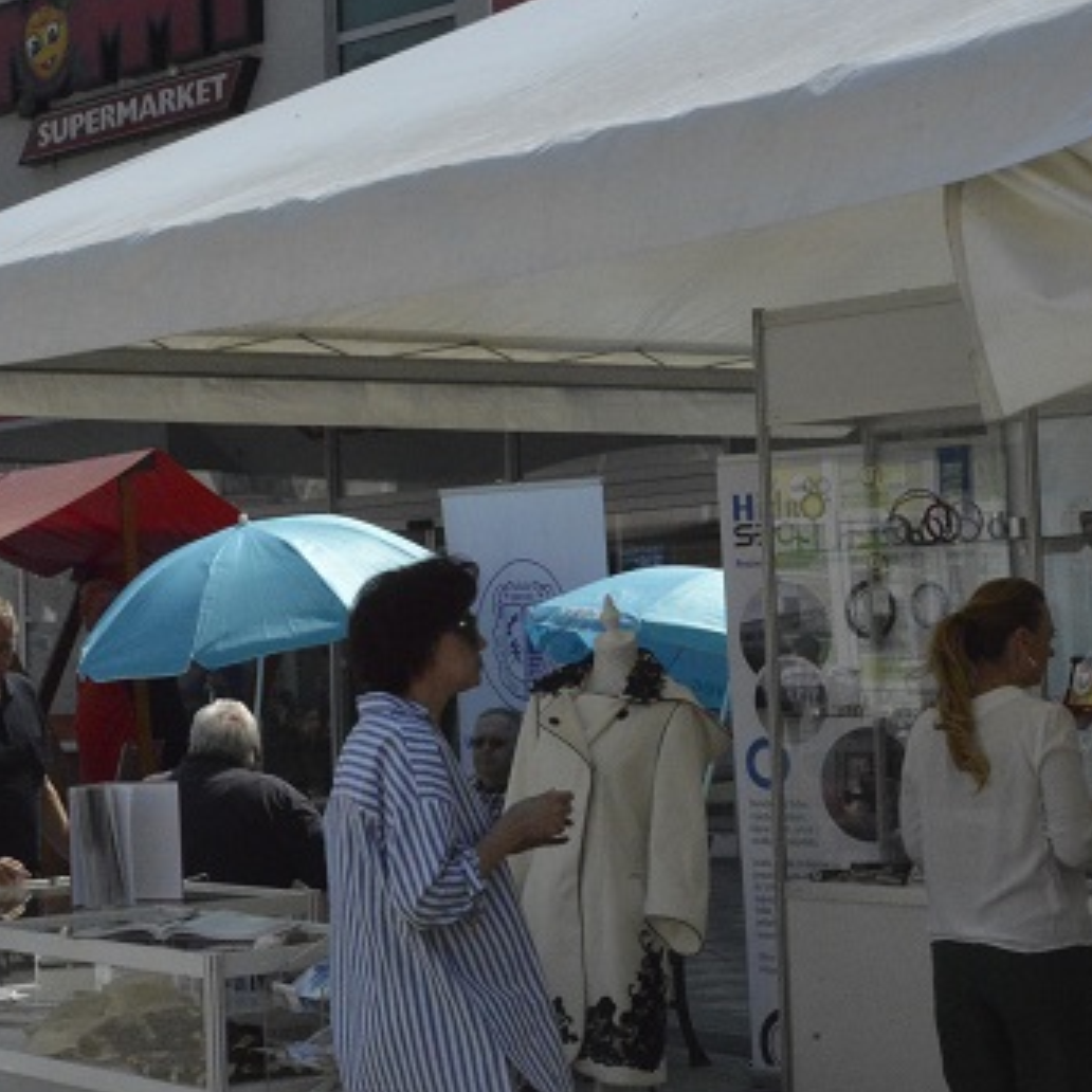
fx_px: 2891
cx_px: 308
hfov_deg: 21.3
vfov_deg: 21.4
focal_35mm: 81
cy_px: 552
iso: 6400
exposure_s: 1/2000
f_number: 22
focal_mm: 40
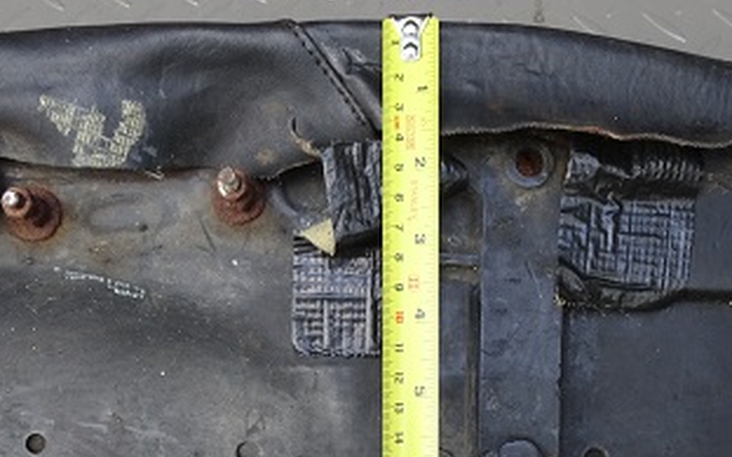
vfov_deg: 25.4
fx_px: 958
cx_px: 354
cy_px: 470
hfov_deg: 41.8
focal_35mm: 48
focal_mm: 4.1
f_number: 3.5
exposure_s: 1/30
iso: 125
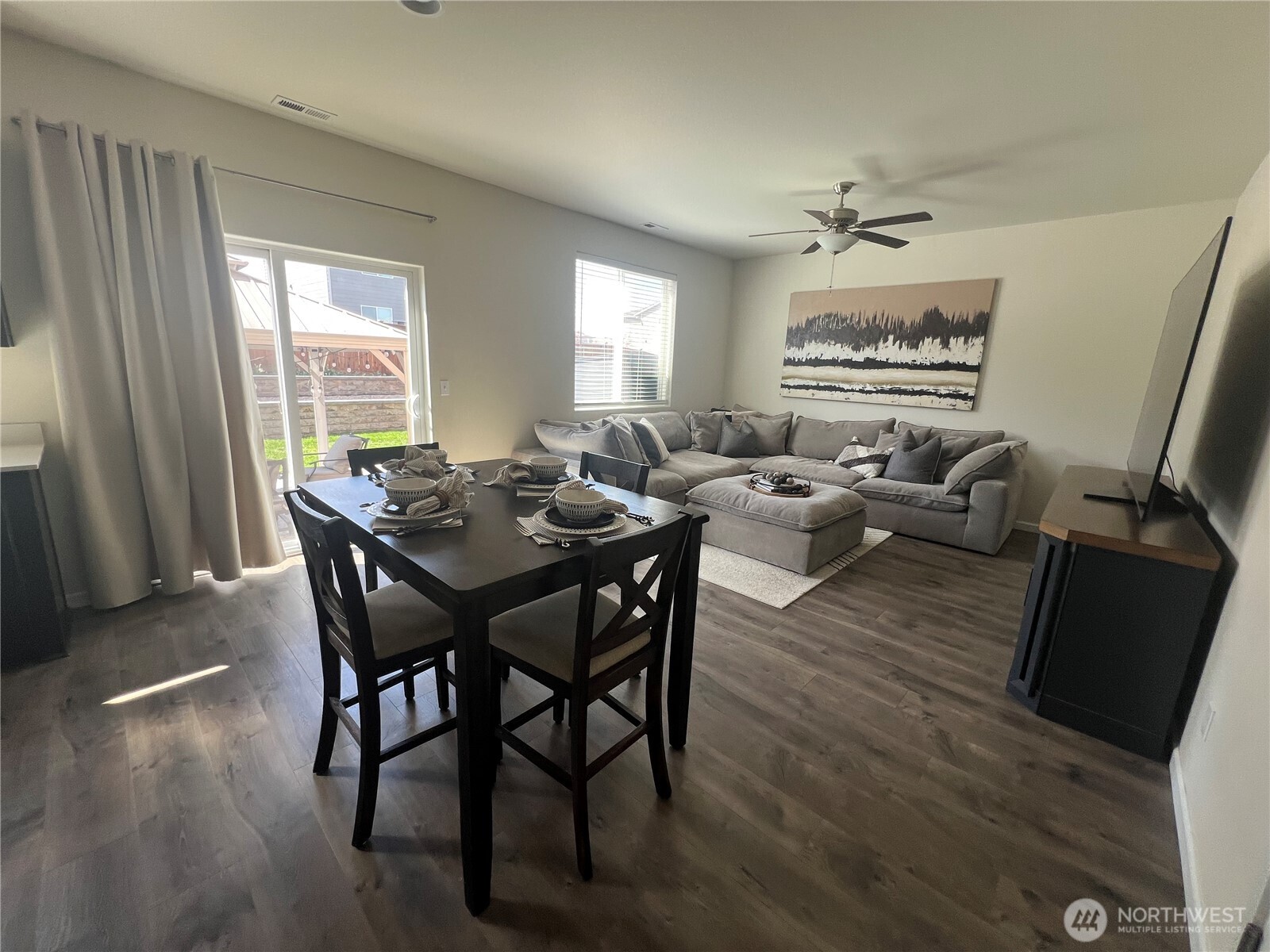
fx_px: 477
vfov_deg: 89.9
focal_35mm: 13
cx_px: 635
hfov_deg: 106.2
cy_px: 476
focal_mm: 1.57
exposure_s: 1/99
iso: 50
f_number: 1.8
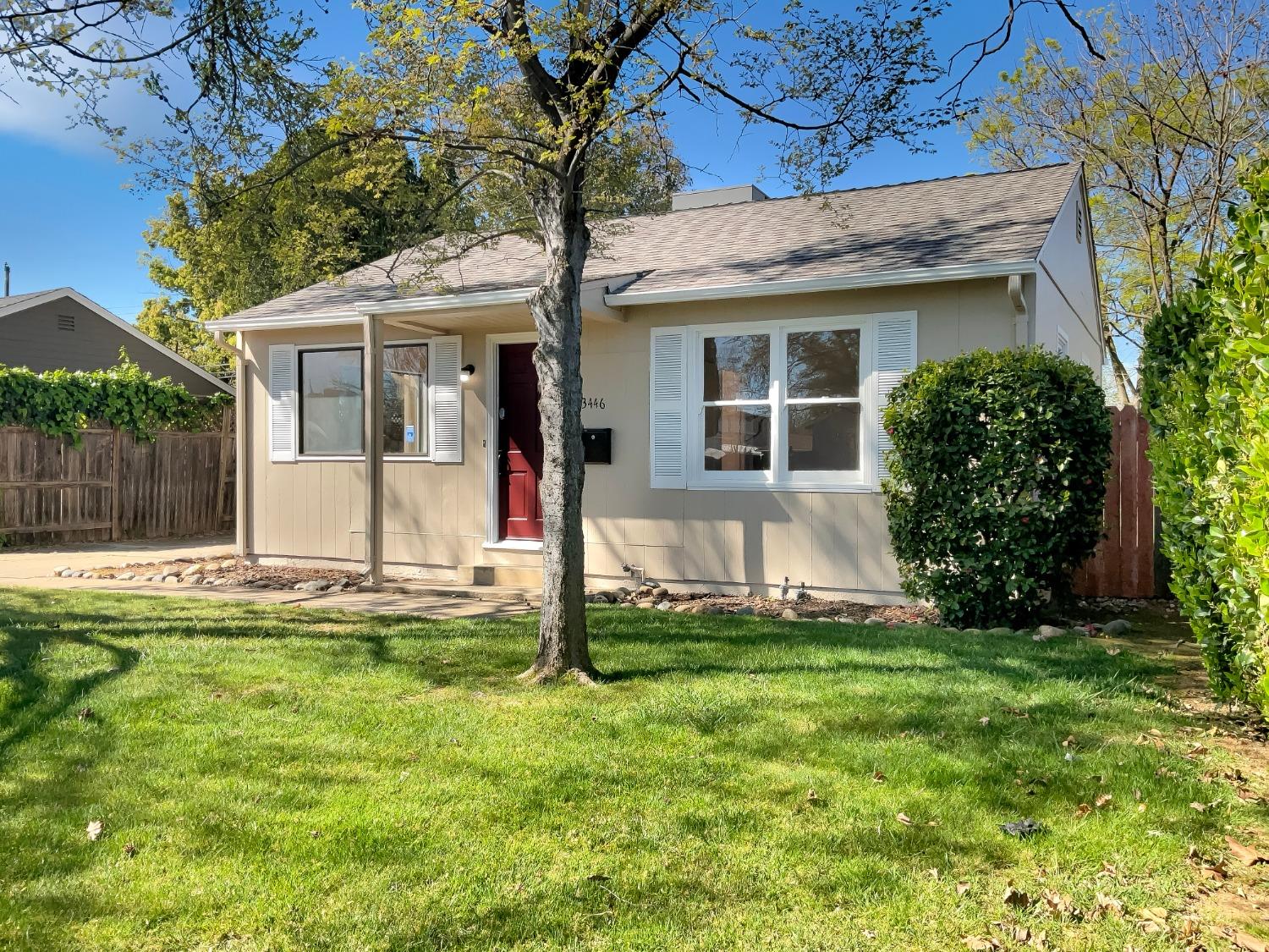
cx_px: 634
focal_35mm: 29
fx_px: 1063
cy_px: 476
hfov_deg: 61.7
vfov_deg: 48.2
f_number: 1.8
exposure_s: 1/869
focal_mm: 3
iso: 16
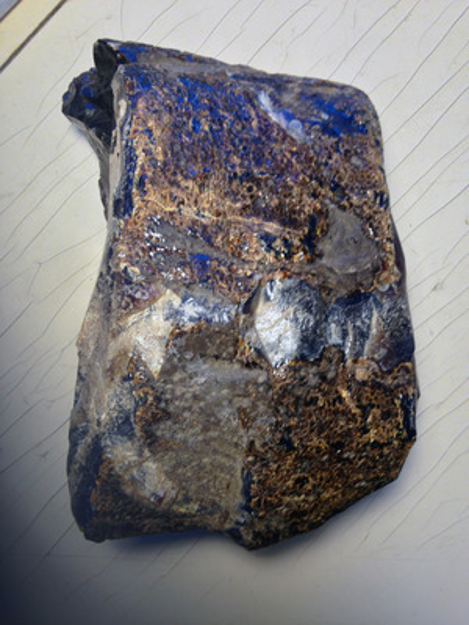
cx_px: 234
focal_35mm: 33
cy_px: 312
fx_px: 596
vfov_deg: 55.4
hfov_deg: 42.9
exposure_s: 1/24
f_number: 2.4
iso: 50
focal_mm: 4.12
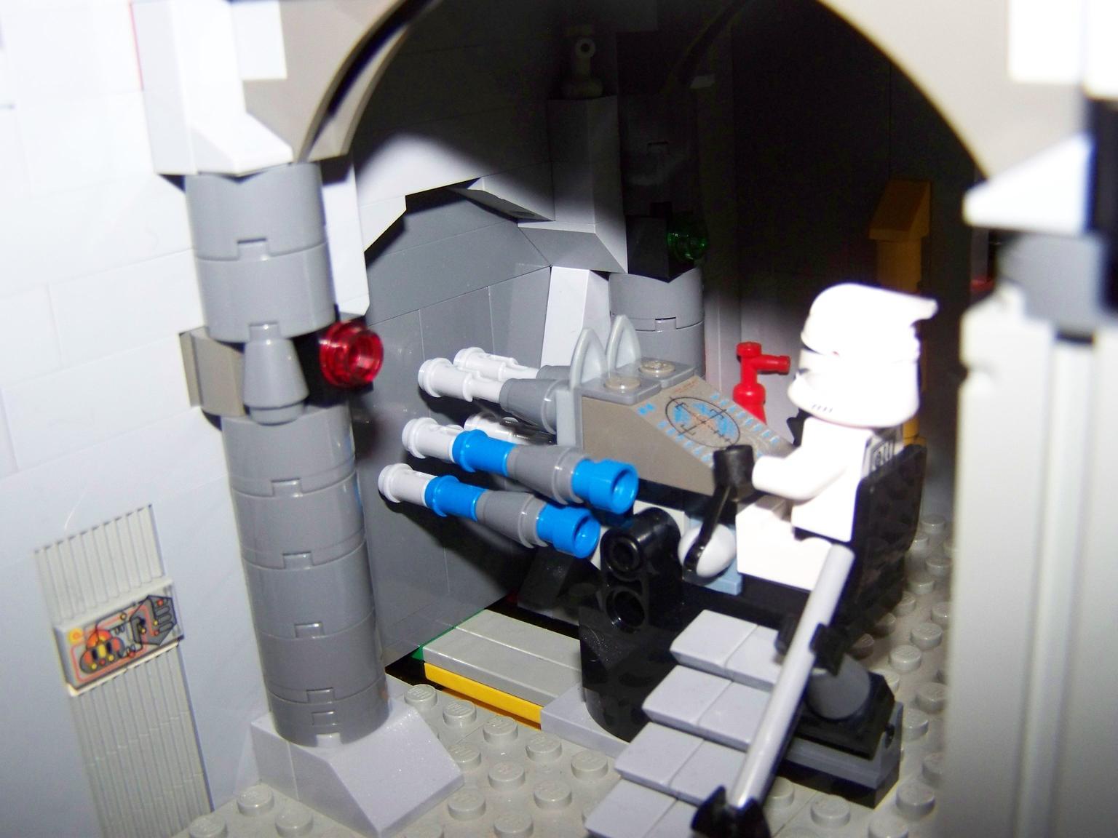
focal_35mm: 38
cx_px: 559
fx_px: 1227
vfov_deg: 37.7
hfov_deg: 49.0
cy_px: 419
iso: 200
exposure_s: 1/30
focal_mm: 6.3
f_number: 2.8
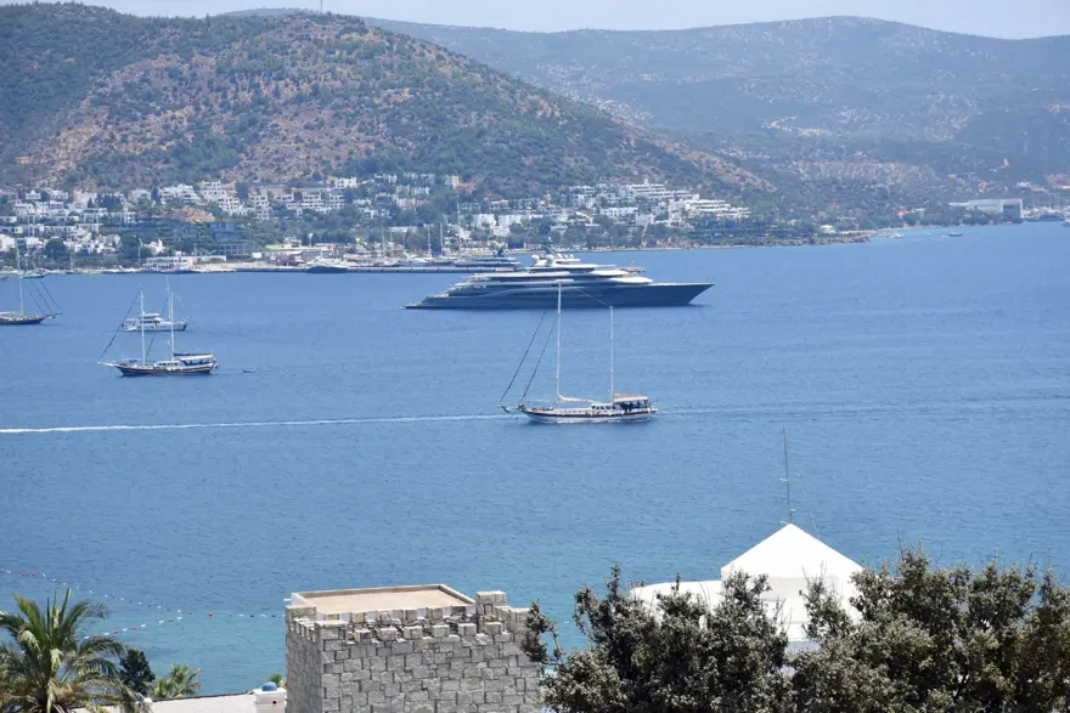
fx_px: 3567
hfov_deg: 17.1
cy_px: 356
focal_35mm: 120
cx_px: 535
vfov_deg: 11.4
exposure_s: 1/1250
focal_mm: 80
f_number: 9
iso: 500
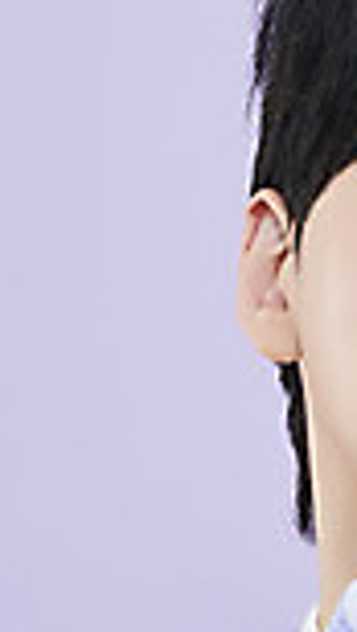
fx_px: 9142
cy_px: 218
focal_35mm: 545
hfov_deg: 2.2
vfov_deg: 4.0
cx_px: 330
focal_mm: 200
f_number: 8
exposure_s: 1/125
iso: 64
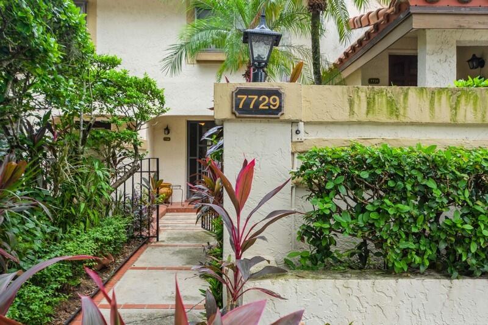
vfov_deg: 43.6
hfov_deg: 61.9
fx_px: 407
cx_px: 244
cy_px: 162
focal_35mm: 30
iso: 250
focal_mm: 20
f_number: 6.3
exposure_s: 1/160
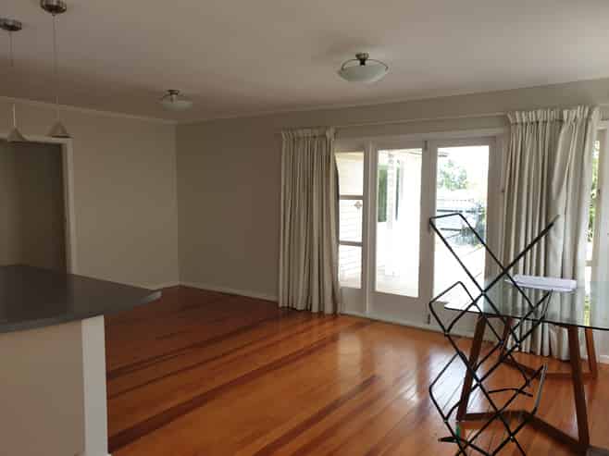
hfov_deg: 67.3
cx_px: 304
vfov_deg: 53.0
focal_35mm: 26
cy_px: 228
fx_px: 457
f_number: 2.4
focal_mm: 4.3
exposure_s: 1/117
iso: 50
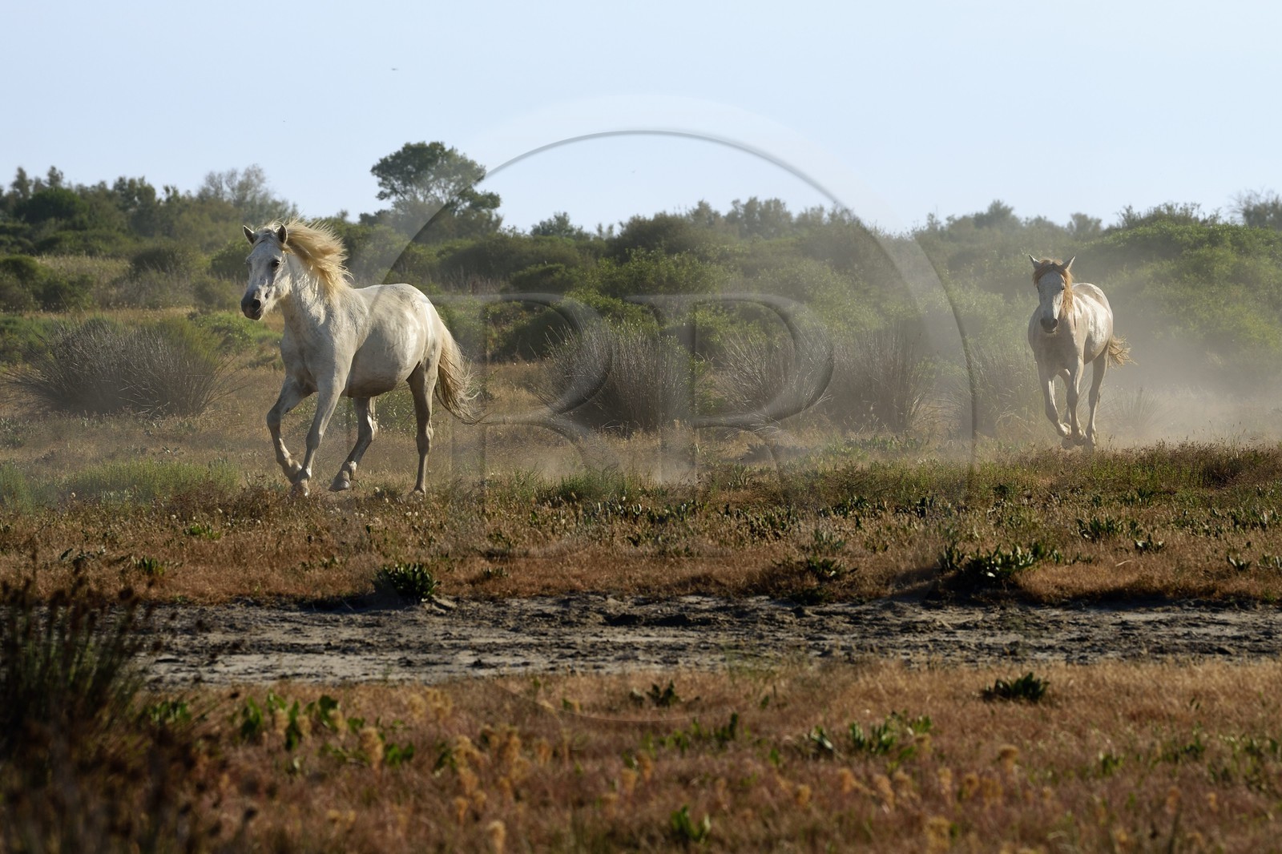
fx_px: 7120
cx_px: 641
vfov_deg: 6.9
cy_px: 427
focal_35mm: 200
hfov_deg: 10.3
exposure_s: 1/640
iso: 200
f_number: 9
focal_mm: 200
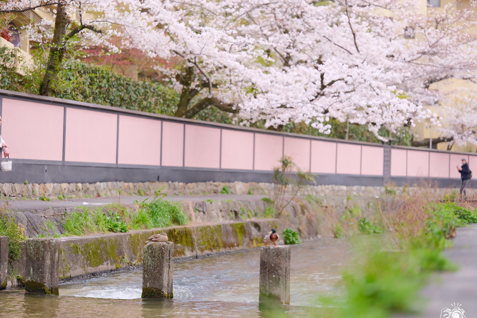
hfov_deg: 22.4
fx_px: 1206
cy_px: 171
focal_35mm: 91
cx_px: 240
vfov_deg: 15.0
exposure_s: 1/480
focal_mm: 110
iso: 200
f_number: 2
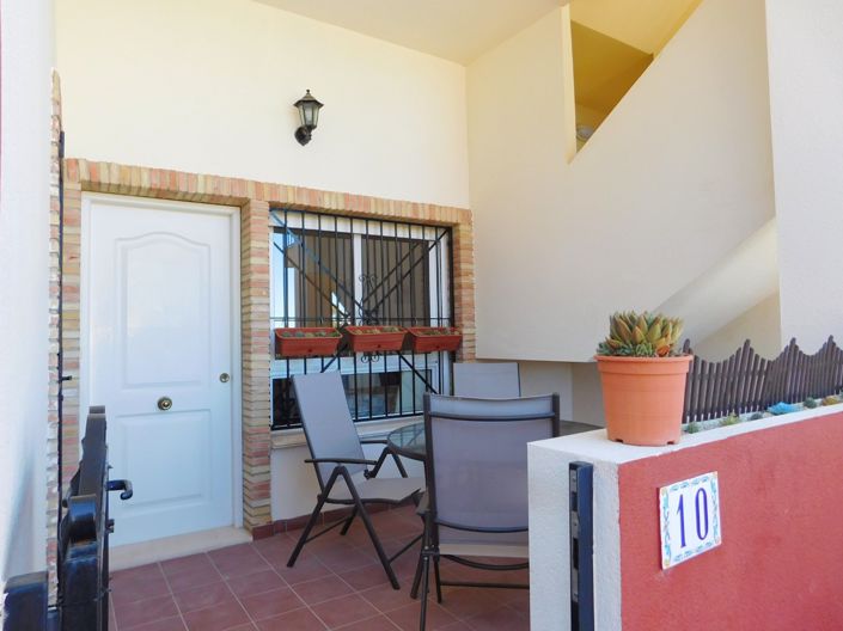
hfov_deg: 74.0
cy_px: 316
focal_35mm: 23
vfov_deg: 58.8
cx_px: 422
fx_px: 560
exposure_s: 1/200
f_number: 3
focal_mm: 4
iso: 125
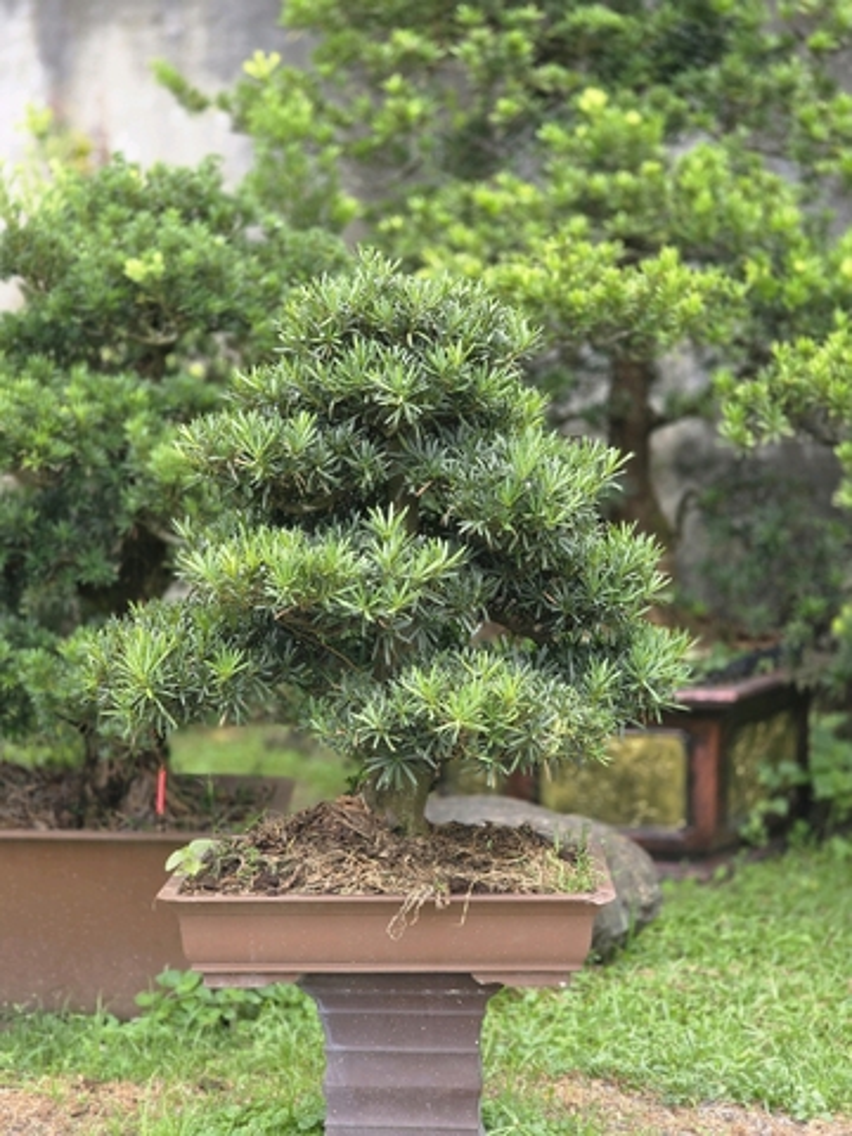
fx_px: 2264
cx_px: 426
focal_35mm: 69
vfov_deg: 28.2
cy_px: 568
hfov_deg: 21.3
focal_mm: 7.9
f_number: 2.4
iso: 50
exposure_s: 1/196
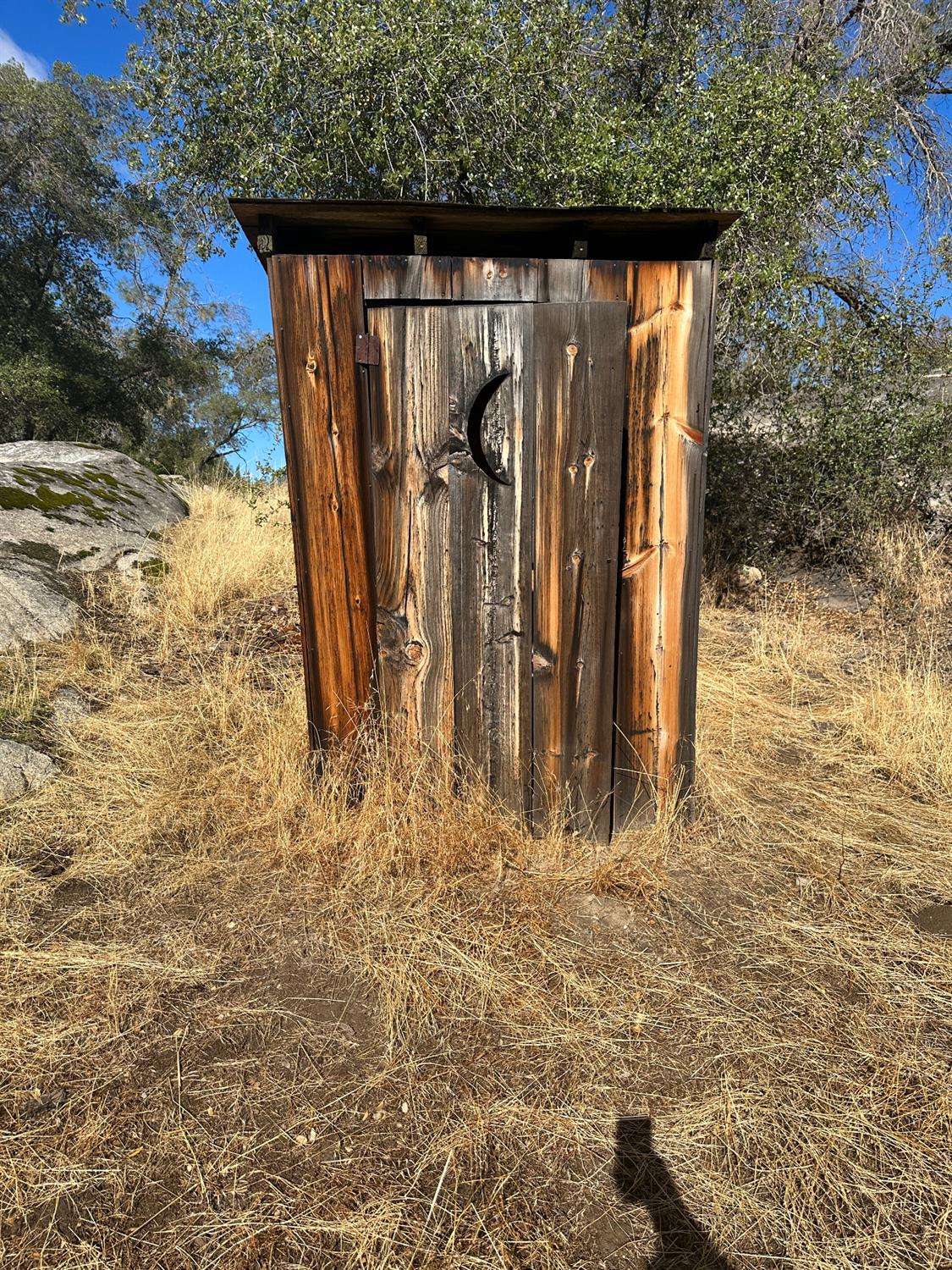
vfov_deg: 71.6
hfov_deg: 56.8
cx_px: 476
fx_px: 880
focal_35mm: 24
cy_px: 635
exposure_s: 1/4545
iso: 80
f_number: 1.78
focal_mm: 6.86
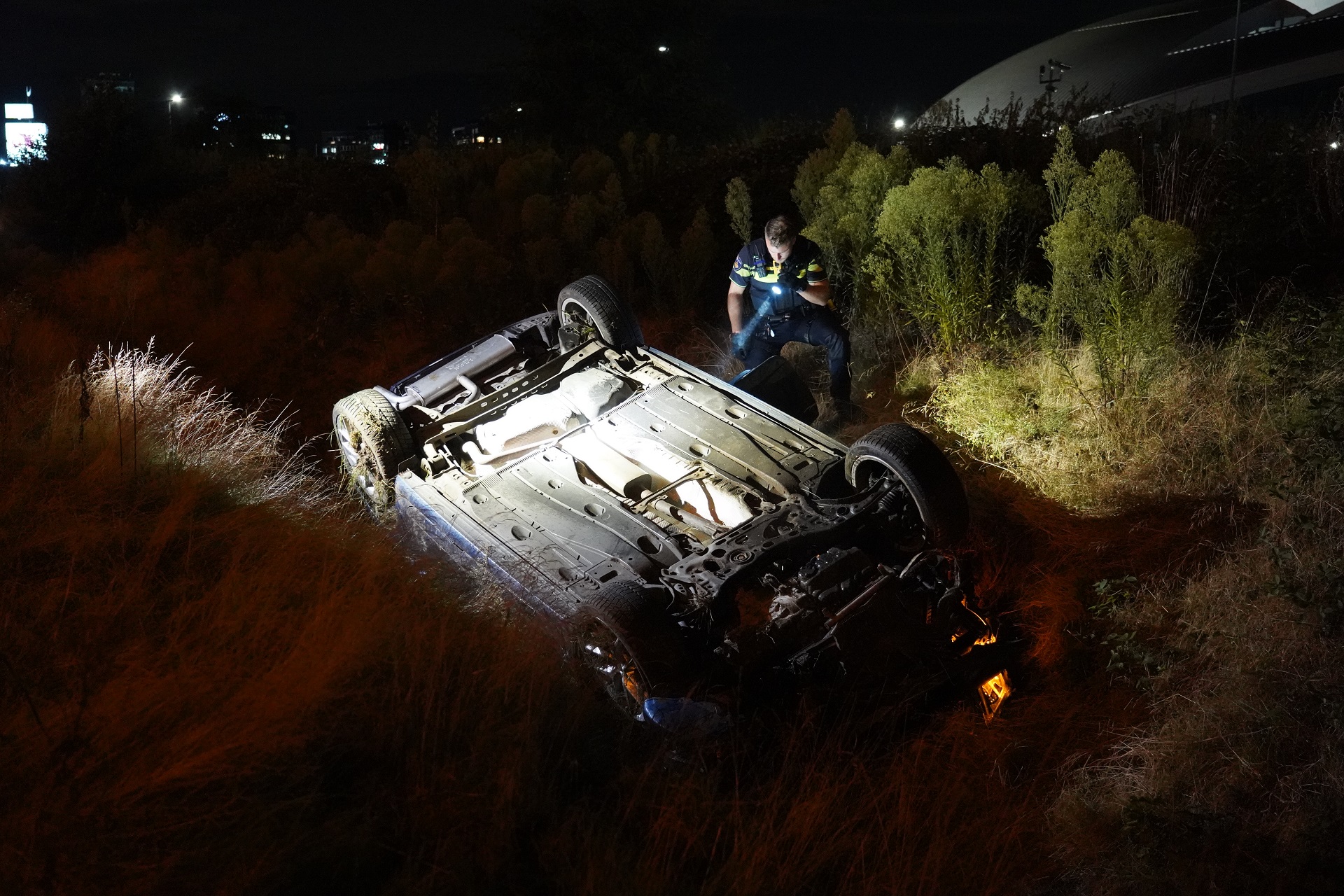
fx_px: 1493
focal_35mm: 40
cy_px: 448
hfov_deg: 48.5
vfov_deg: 33.4
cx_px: 672
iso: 12800
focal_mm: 40
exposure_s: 1/20
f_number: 4
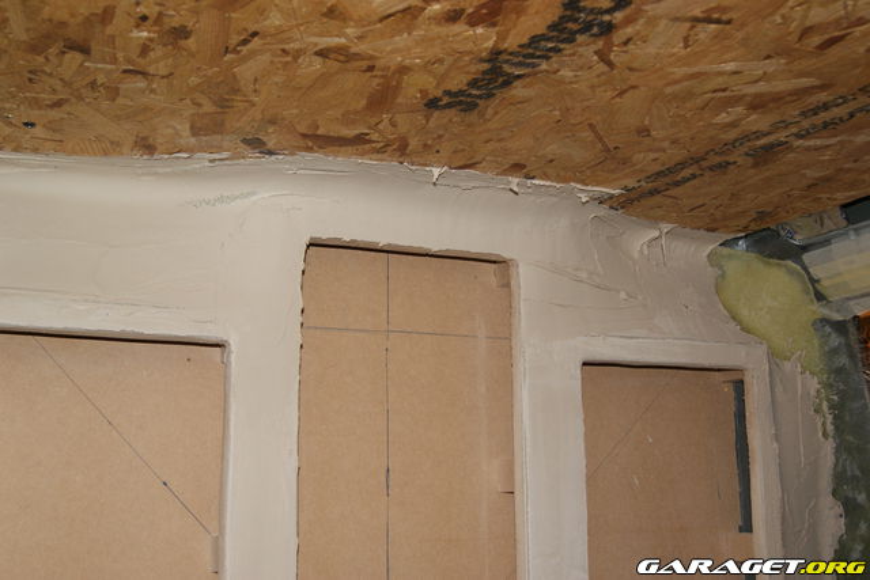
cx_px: 435
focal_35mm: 42
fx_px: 1015
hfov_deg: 46.4
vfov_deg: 31.9
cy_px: 290
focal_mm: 28
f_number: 5.6
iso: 400
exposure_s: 1/60
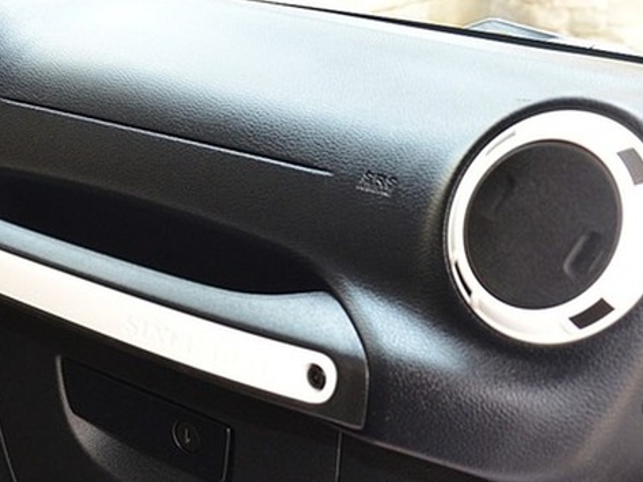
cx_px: 30
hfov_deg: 26.6
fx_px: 1300
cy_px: 379
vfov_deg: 20.8
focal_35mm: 70
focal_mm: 18
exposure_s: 1/60
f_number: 3.5
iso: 720
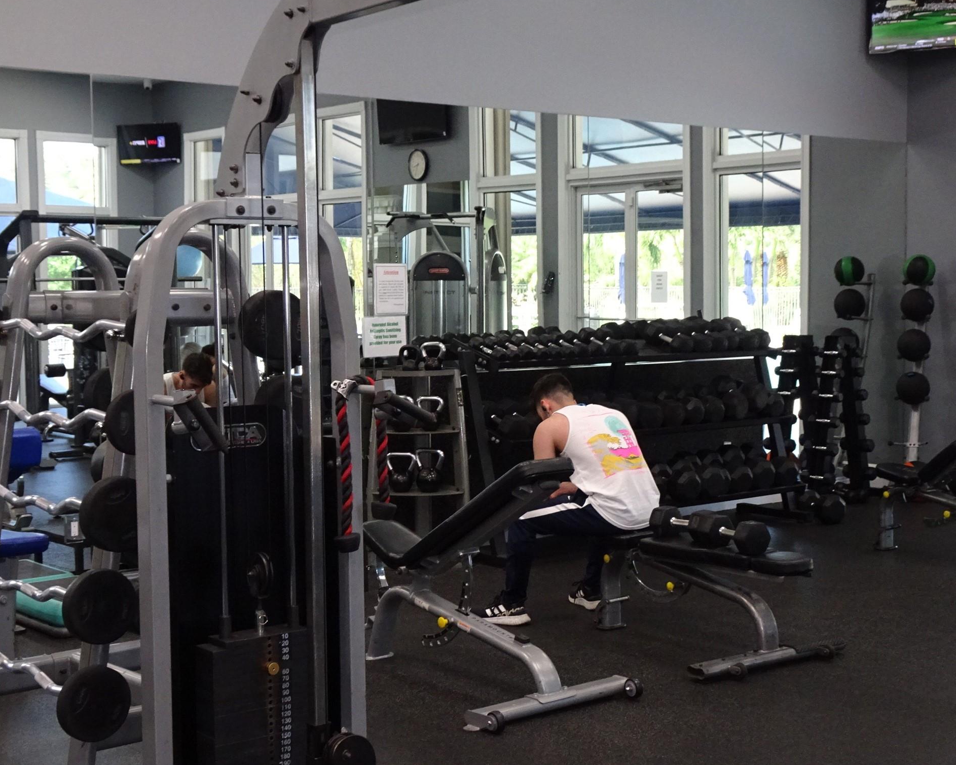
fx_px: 1500
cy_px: 382
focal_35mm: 53
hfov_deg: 35.3
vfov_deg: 28.6
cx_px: 510
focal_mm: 8.51
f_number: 4.5
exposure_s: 1/50
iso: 640
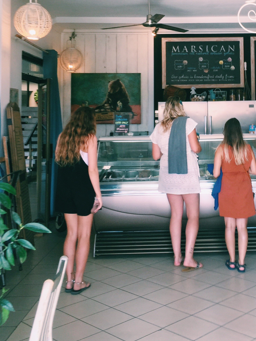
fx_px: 464
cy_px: 102
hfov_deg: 30.2
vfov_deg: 39.7
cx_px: 199
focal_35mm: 47
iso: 32
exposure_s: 1/128
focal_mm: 4.15
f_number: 2.2
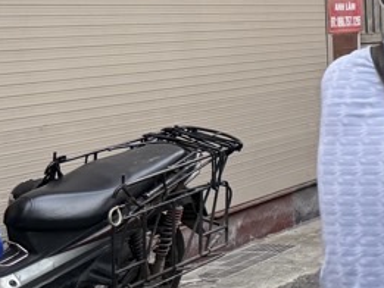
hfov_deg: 17.3
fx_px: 1043
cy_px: 22
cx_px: 678
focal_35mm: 94
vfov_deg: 15.5
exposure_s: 1/241
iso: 160
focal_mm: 6.76
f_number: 1.78
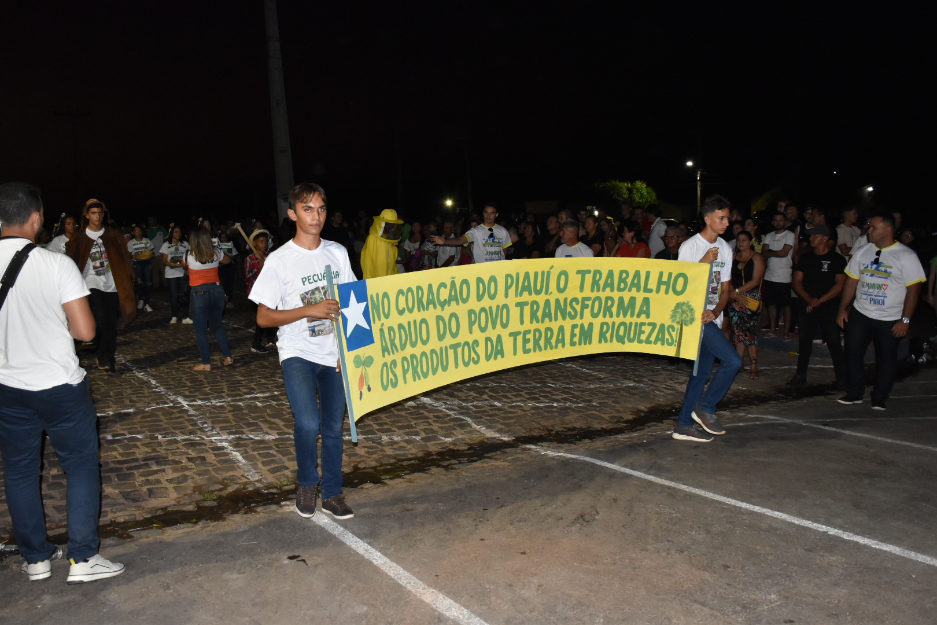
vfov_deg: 43.6
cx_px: 468
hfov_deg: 61.9
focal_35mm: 30
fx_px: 781
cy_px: 312
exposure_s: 1/100
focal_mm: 20
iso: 1600
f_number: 4.5
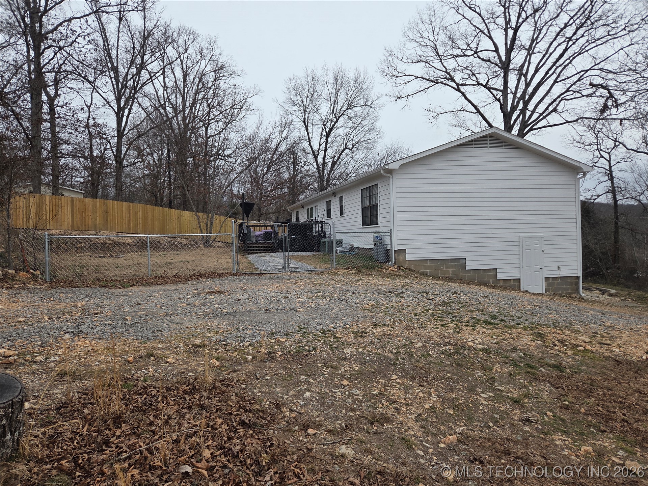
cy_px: 243
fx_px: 431
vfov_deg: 58.9
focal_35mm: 23
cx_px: 324
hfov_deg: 73.9
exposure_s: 1/2586
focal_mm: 5.4
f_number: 1.8
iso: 80
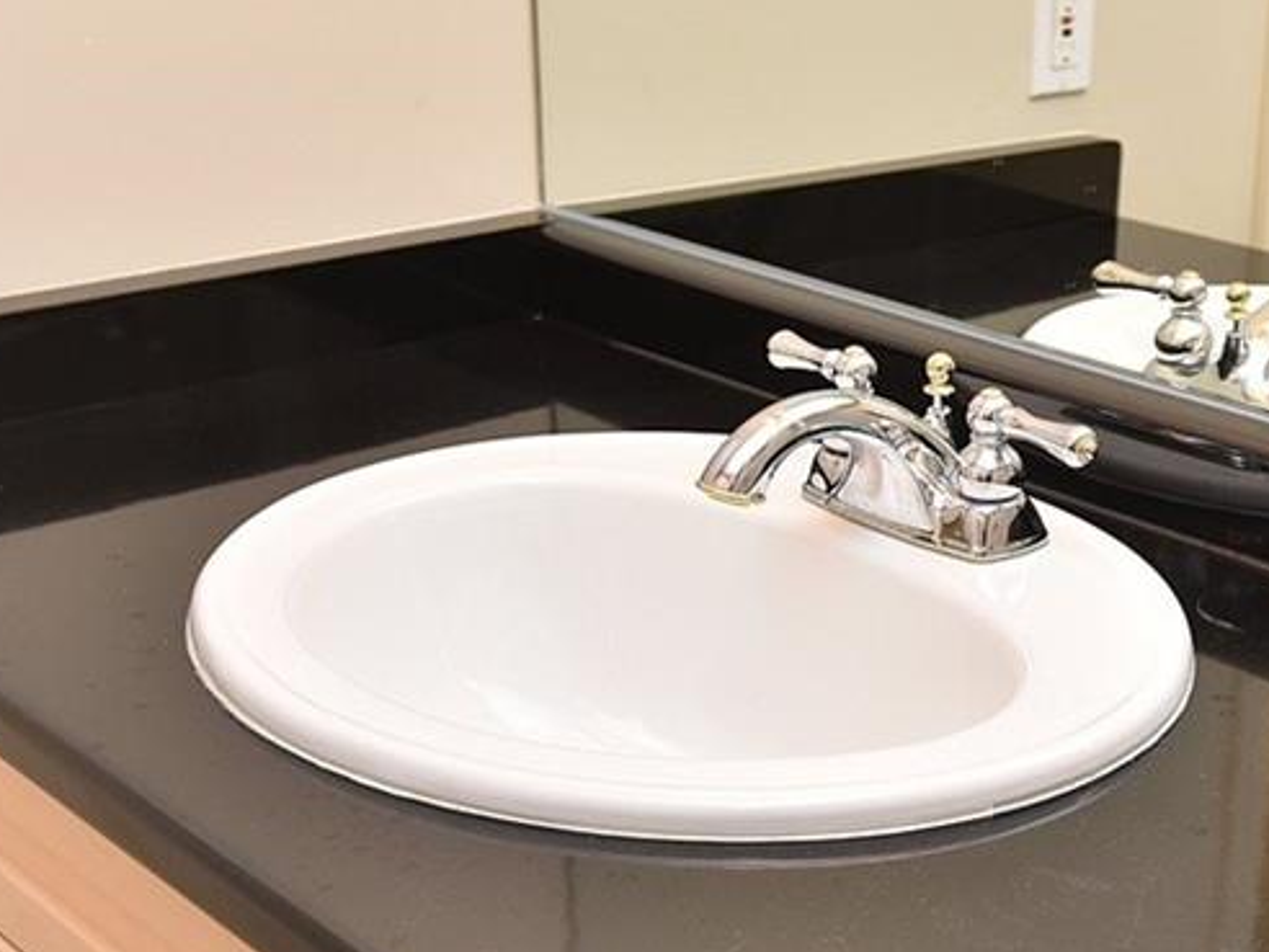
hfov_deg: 32.8
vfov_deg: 25.1
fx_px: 2126
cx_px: 910
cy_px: 620
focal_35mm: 58
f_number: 6.3
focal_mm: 29
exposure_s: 1/60
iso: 500
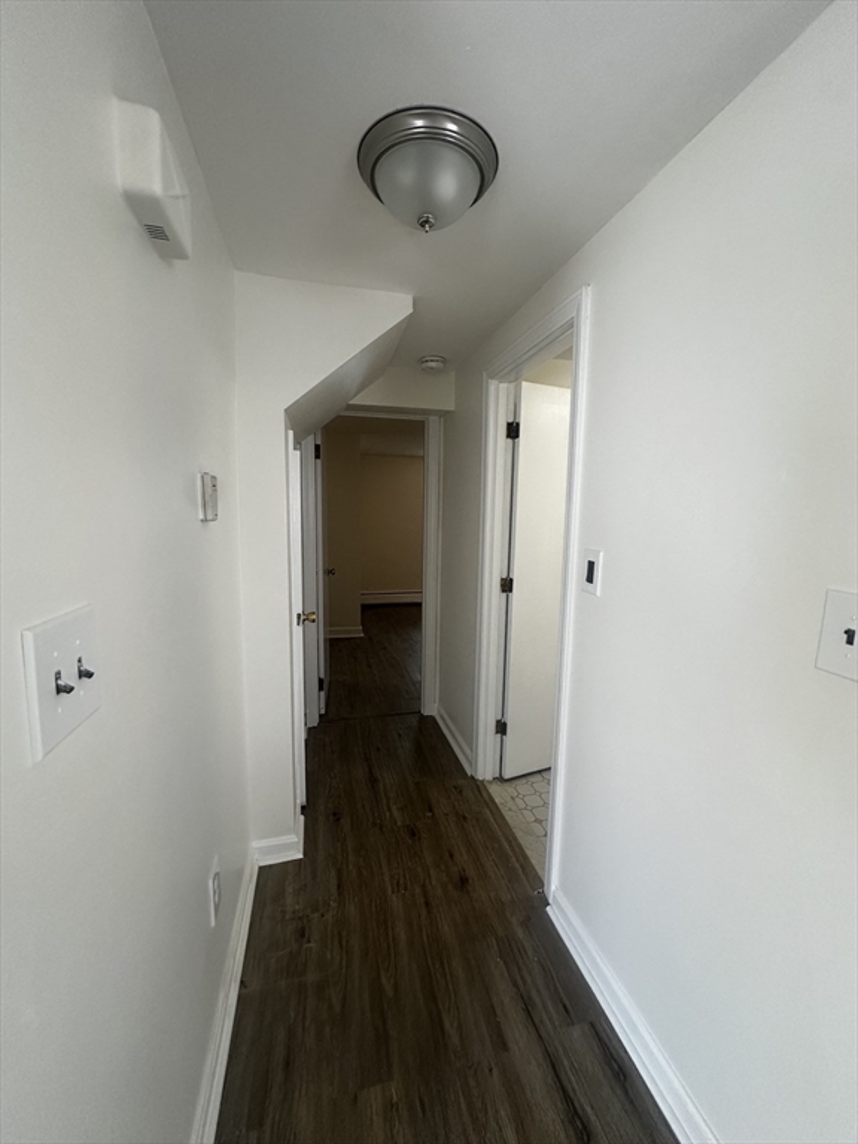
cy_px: 572
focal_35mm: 14
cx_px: 429
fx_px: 463
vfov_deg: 102.1
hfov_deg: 85.7
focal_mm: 2.22
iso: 200
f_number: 2.2
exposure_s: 1/120
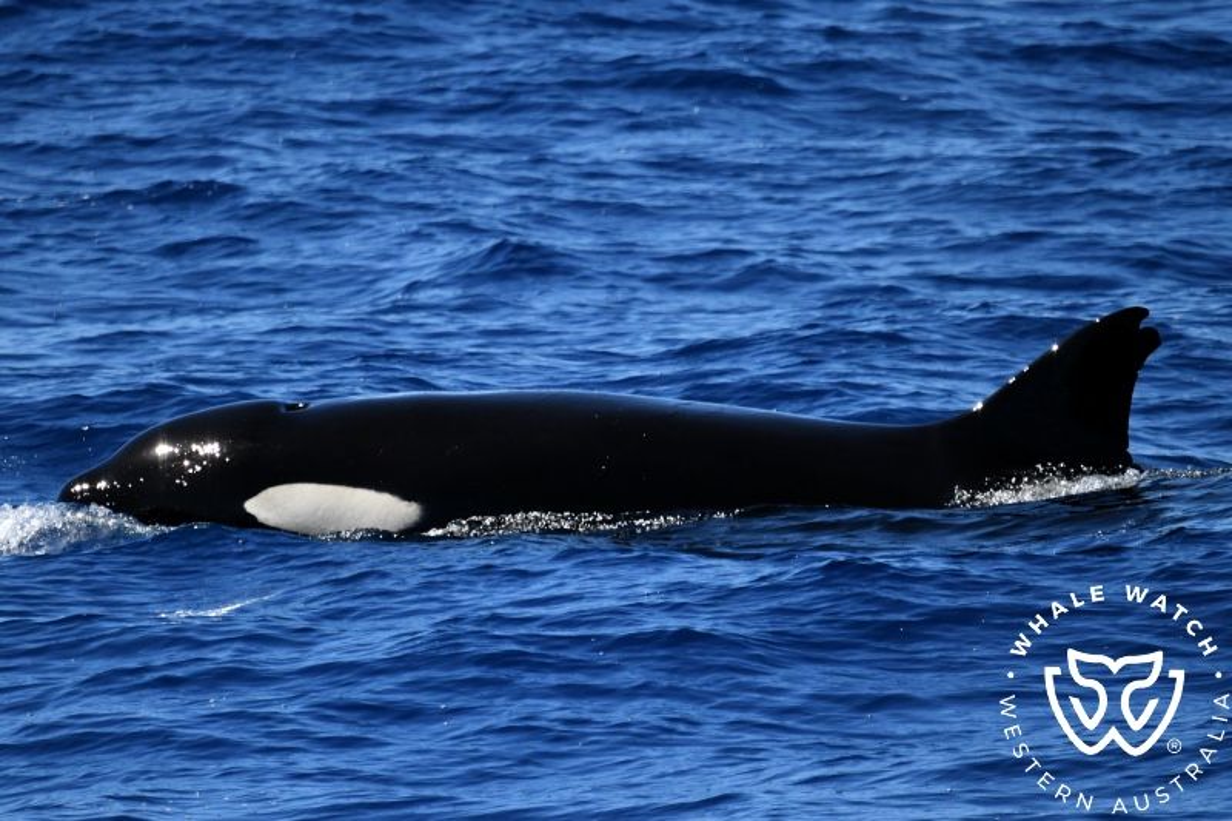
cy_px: 410
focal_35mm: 600
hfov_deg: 3.4
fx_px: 20528
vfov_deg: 2.3
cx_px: 616
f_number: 6.3
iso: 1800
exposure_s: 1/8000
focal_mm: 600
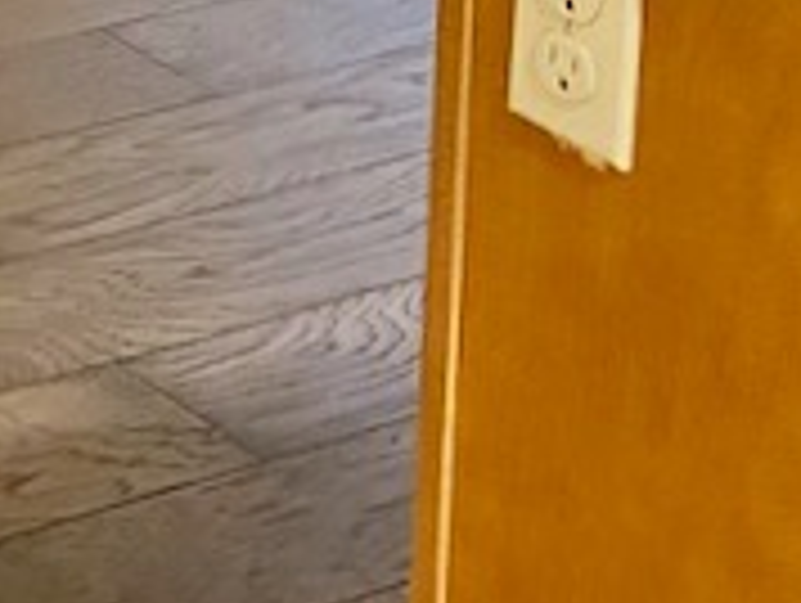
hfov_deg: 11.7
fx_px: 3383
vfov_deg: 9.3
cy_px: -770
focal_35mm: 146
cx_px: -922
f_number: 1.8
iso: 200
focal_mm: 4.25
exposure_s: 1/60
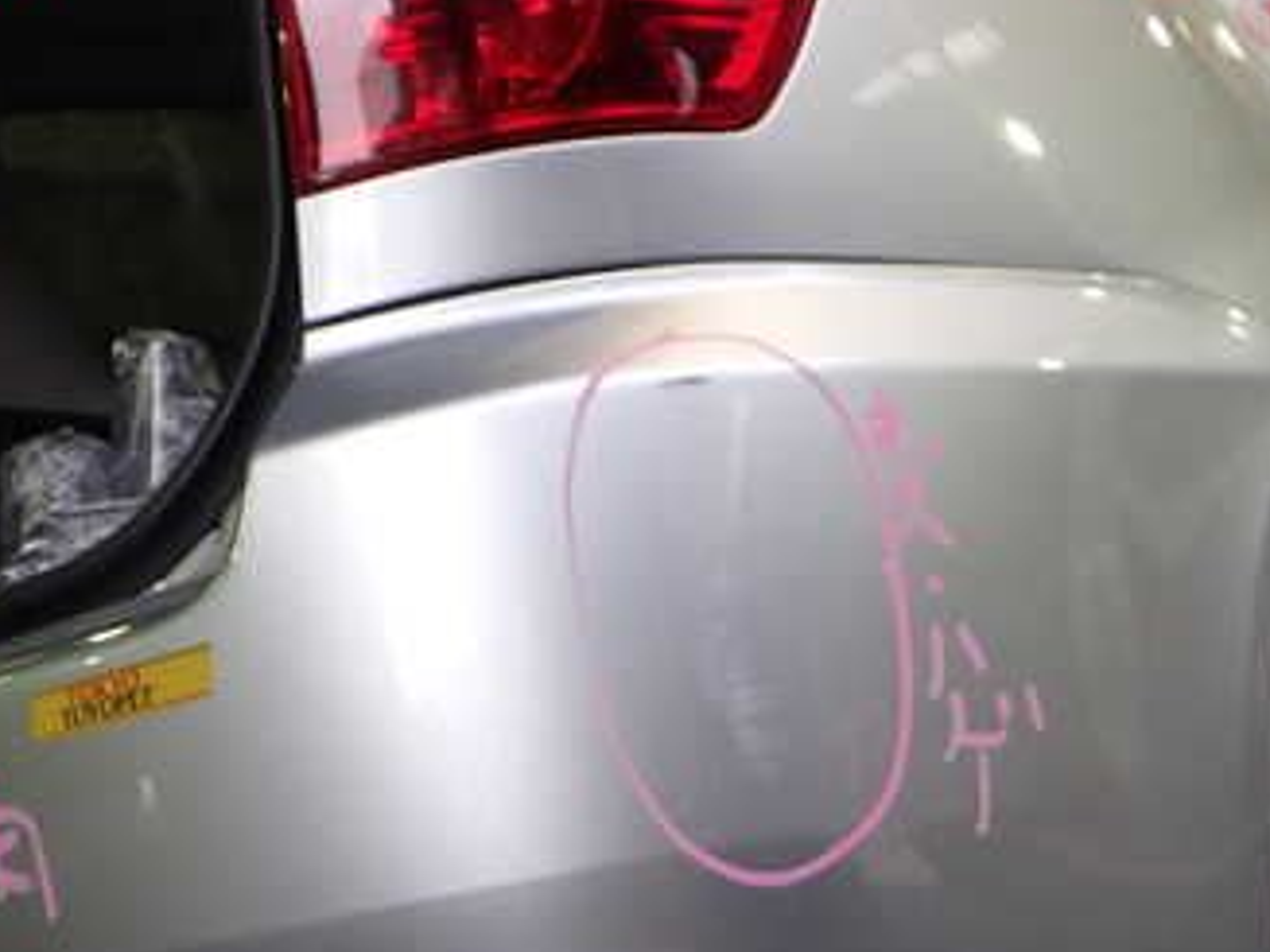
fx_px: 2017
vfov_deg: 26.1
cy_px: 765
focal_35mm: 55
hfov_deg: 34.8
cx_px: 493
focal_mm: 5.4
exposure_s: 1/50
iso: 200
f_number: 2.3
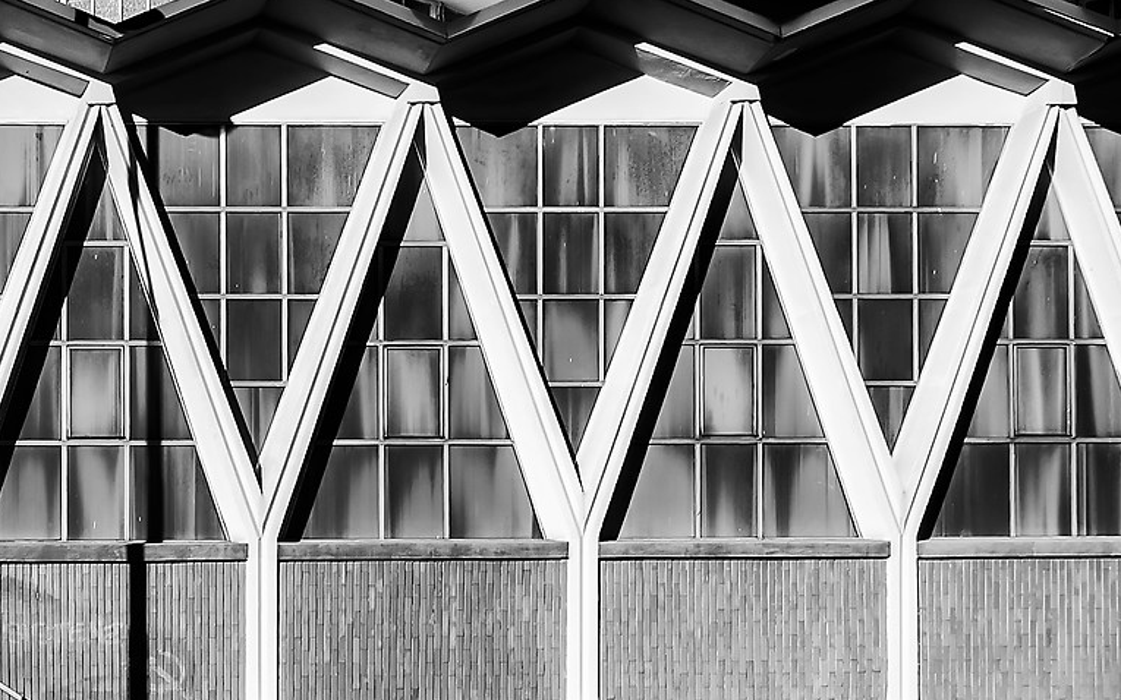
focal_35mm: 48
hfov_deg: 34.8
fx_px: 1466
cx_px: -169
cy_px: 507
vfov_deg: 26.6
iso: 100
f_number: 16
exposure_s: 1/100
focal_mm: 15
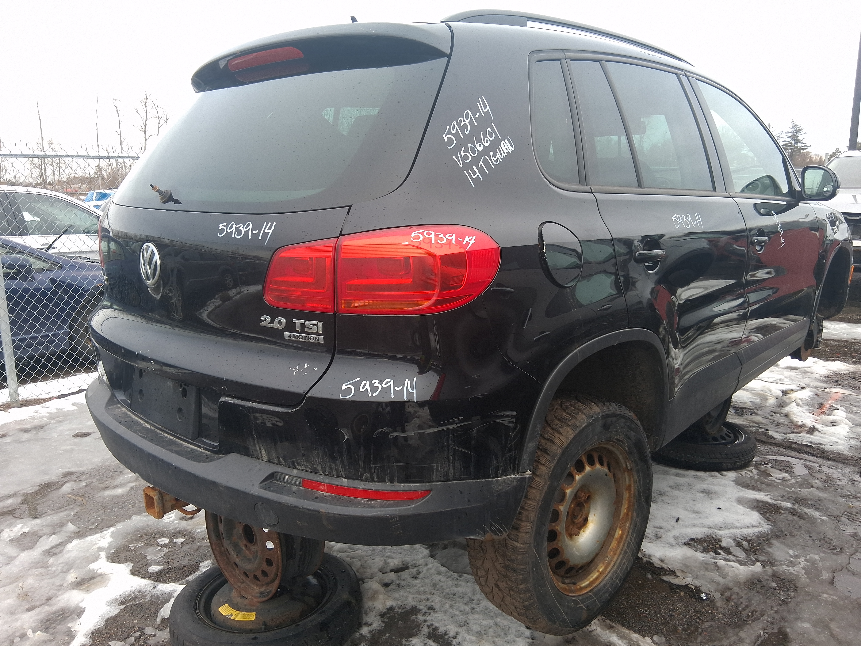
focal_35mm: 26
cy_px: 323
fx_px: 647
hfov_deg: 67.3
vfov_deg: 53.1
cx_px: 430
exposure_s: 1/120
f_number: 1.8
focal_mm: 3.98
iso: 50
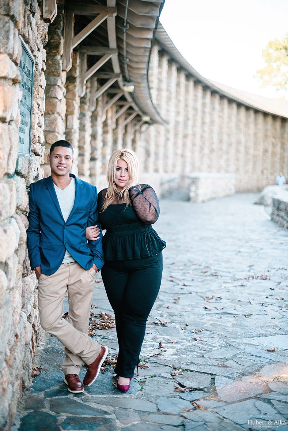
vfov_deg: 39.6
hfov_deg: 27.0
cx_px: 144
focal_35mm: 50
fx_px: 599
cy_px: 216
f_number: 1.6
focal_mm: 50
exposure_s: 1/1600
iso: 400
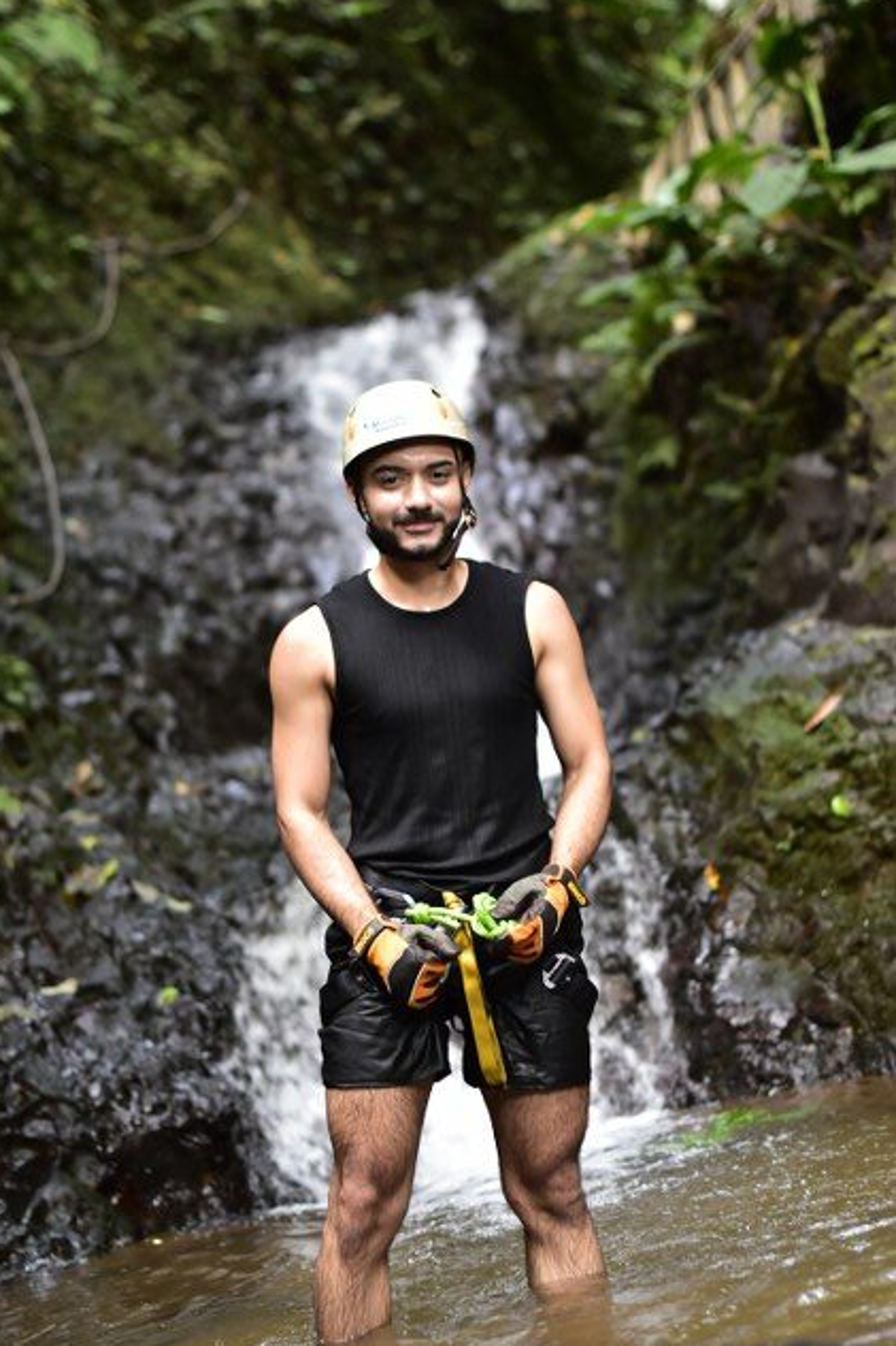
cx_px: 443
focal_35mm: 76
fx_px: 2839
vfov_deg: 26.7
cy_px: 671
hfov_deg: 17.9
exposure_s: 1/80
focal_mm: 50
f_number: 1.8
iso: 720
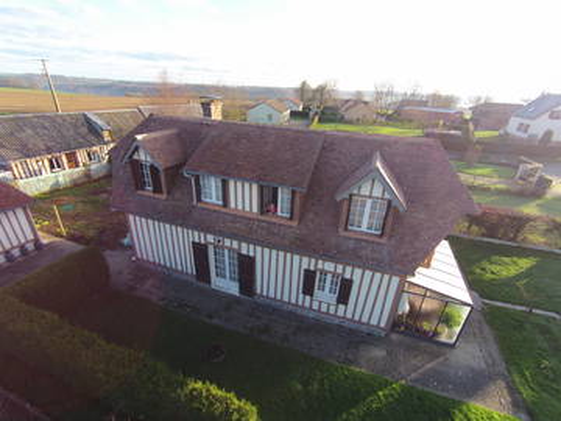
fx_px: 454
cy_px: 210
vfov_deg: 49.7
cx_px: 280
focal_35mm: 28
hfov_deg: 63.4
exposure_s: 1/362
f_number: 2.8
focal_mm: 5
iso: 100
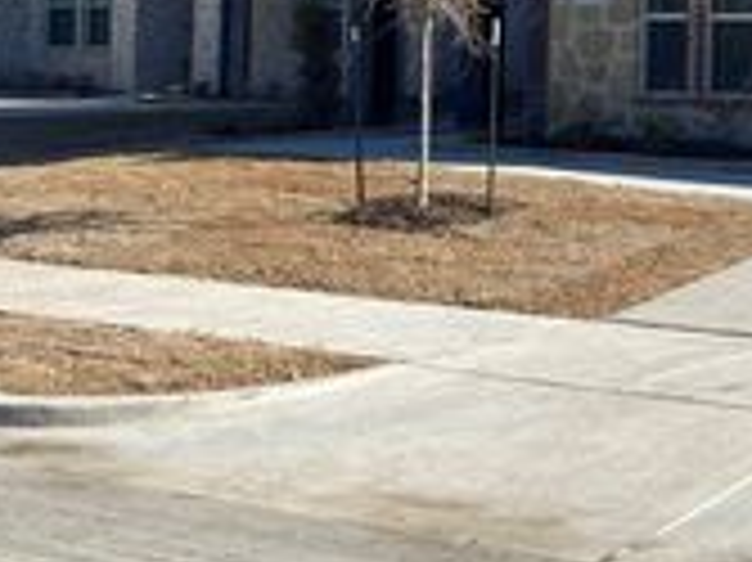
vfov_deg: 18.5
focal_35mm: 78
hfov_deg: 22.6
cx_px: 955
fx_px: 1693
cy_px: 20
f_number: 1.8
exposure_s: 1/2315
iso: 32
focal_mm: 4.25
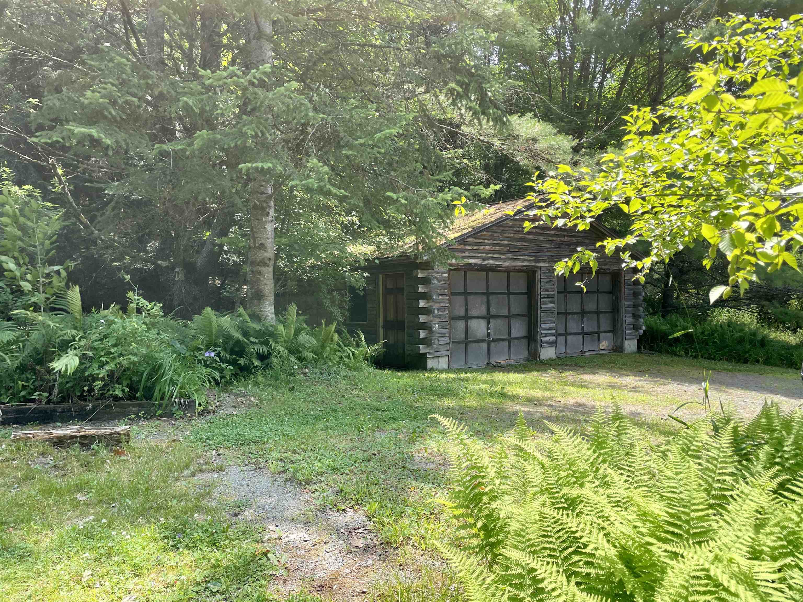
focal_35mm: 26
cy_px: 301
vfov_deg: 53.1
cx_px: 402
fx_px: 603
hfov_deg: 67.3
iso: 32
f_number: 1.6
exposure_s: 1/769
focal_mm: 4.2
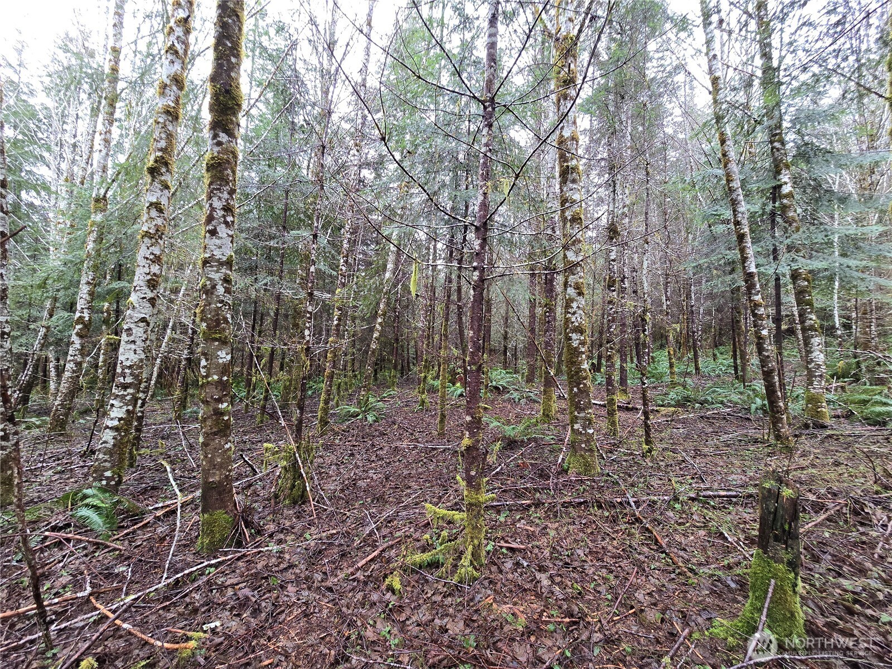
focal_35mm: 13
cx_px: 446
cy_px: 334
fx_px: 335
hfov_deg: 106.2
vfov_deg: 89.9
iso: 160
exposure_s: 1/60
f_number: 2.2
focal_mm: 2.2
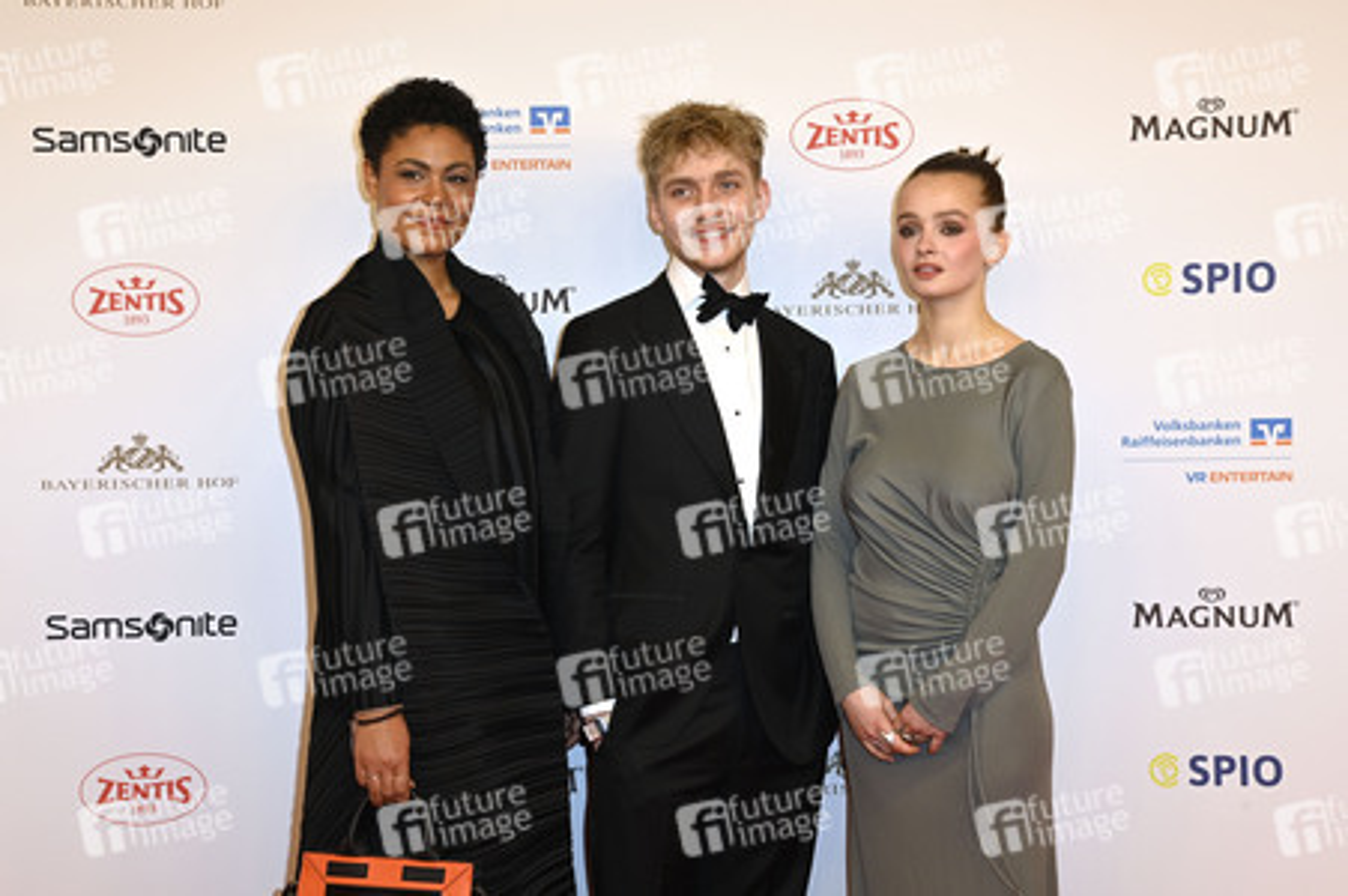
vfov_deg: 23.3
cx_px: 674
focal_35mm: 58
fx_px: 2170
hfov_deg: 34.5
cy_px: 448
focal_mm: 58
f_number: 7.1
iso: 640
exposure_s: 1/200
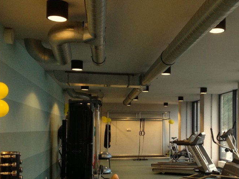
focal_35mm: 54
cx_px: 182
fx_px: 373
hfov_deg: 34.7
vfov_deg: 26.8
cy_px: 123
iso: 100
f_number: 2.4
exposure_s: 1/20
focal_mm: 4.28
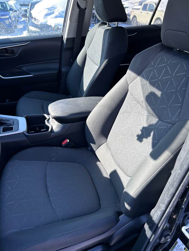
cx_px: 94
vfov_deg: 67.3
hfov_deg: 53.1
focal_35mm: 26
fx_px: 189
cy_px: 126
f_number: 1.5
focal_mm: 5.7
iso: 50
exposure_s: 1/558
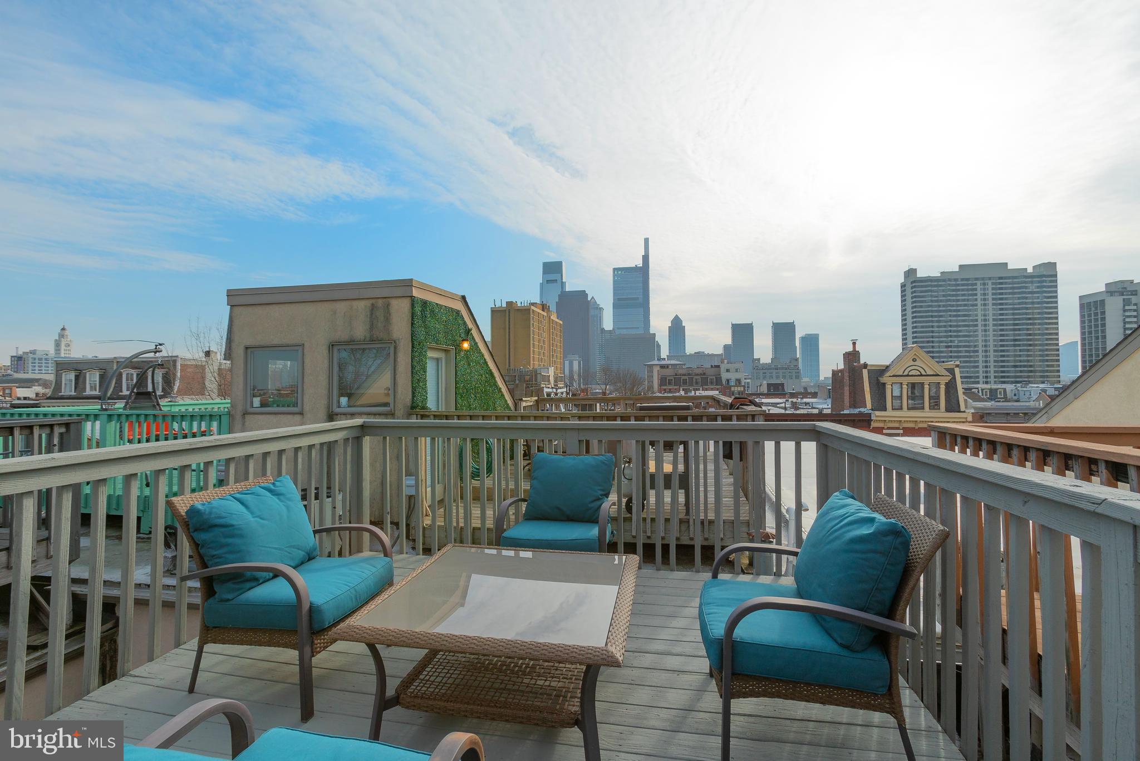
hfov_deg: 96.7
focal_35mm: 16
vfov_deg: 73.8
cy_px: 380
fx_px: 507
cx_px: 570
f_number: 10
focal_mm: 16
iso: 200
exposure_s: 1/640
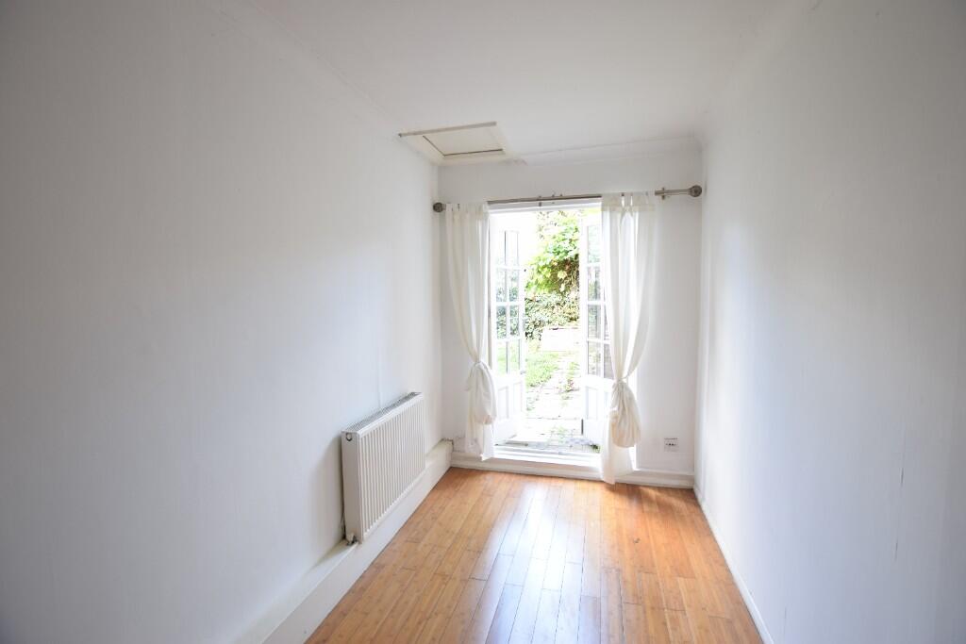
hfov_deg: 95.0
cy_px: 322
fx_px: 443
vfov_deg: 72.1
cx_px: 483
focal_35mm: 16
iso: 100
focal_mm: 11
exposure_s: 1/10
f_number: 3.5
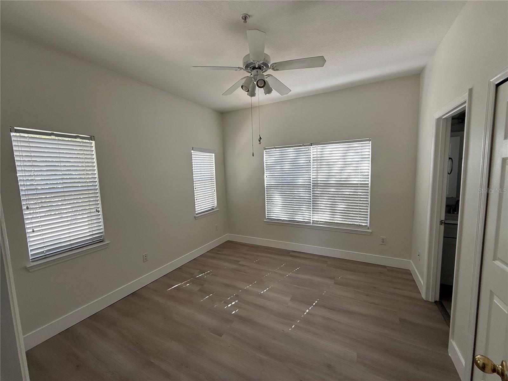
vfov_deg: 85.7
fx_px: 205
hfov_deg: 102.1
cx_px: 254
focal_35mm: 14
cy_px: 190
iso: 64
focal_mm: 2.22
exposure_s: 1/99
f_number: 2.2
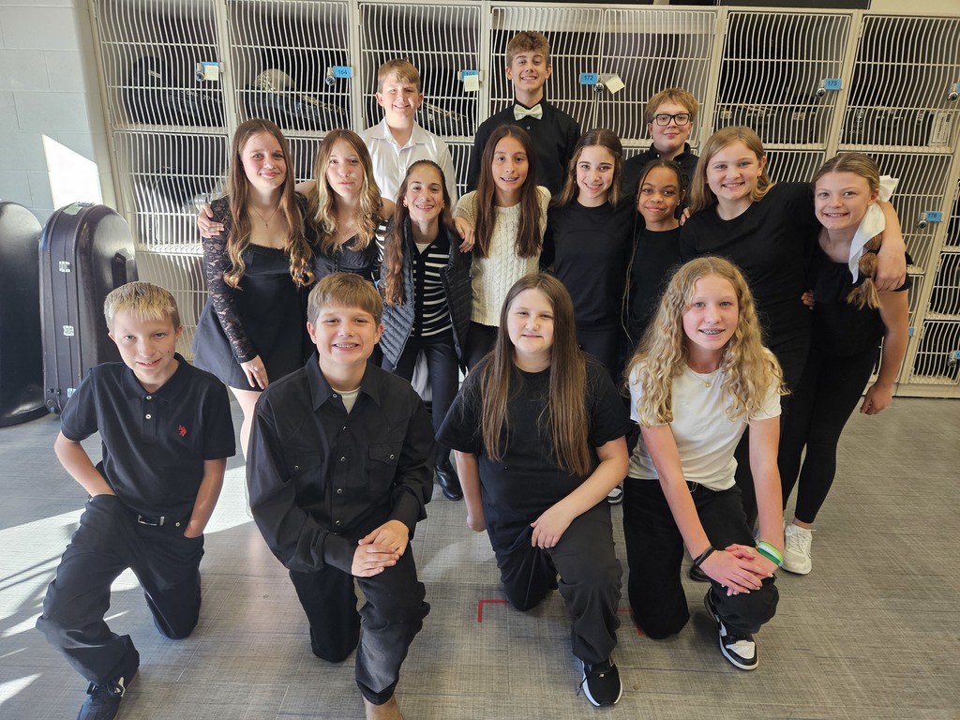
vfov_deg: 58.9
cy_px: 360
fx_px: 638
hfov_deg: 73.9
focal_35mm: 23
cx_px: 480
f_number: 1.8
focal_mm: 5.4
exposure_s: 1/180
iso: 125
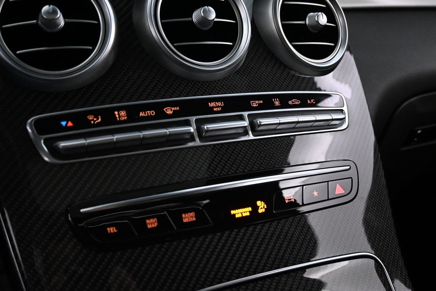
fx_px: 446
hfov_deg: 52.1
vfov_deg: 36.1
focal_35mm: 37
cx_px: 208
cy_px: 146
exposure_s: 1/40
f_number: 4
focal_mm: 22.5
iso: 5000
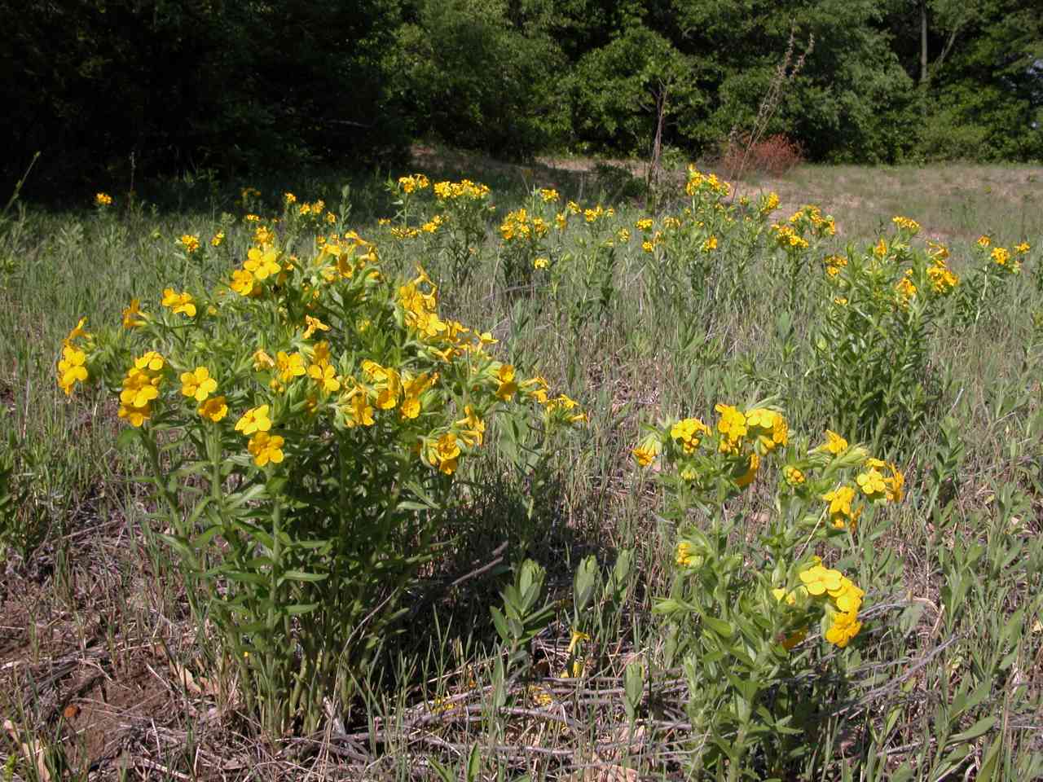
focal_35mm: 35
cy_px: 391
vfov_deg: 40.7
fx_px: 1055
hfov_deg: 52.6
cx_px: 522
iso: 100
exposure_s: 1/198
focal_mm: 8.9
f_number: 8
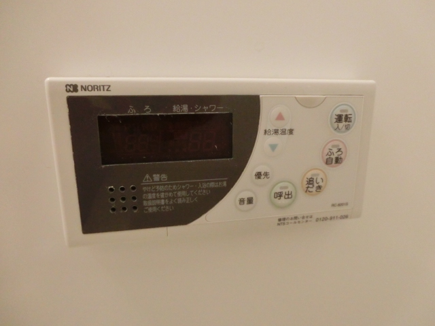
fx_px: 302
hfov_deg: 71.6
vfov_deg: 56.8
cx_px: 218
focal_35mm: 24
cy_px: 163
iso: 800
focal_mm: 4.24
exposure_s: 1/60
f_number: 3
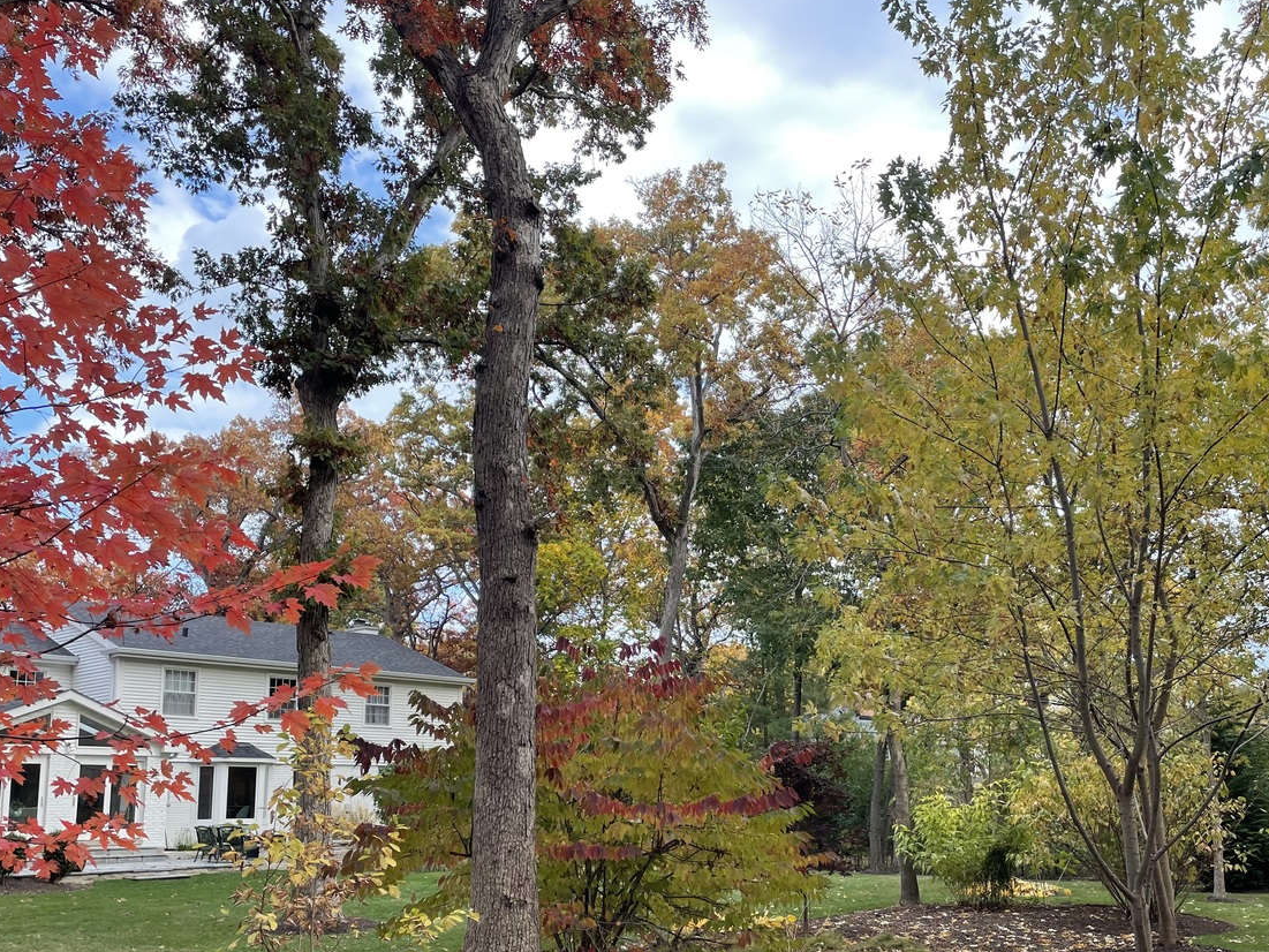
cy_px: 617
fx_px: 1247
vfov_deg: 41.4
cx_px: 733
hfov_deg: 53.7
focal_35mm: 34
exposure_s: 1/409
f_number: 1.6
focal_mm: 4.2
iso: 32
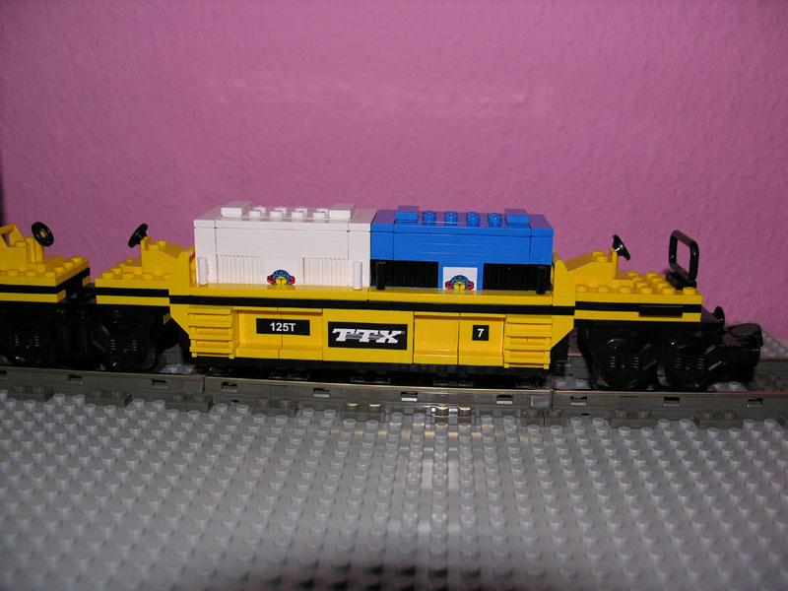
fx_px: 797
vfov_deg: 40.7
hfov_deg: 52.6
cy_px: 296
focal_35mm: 35
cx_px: 394
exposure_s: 1/60.1
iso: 50
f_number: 2.8
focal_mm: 8.9
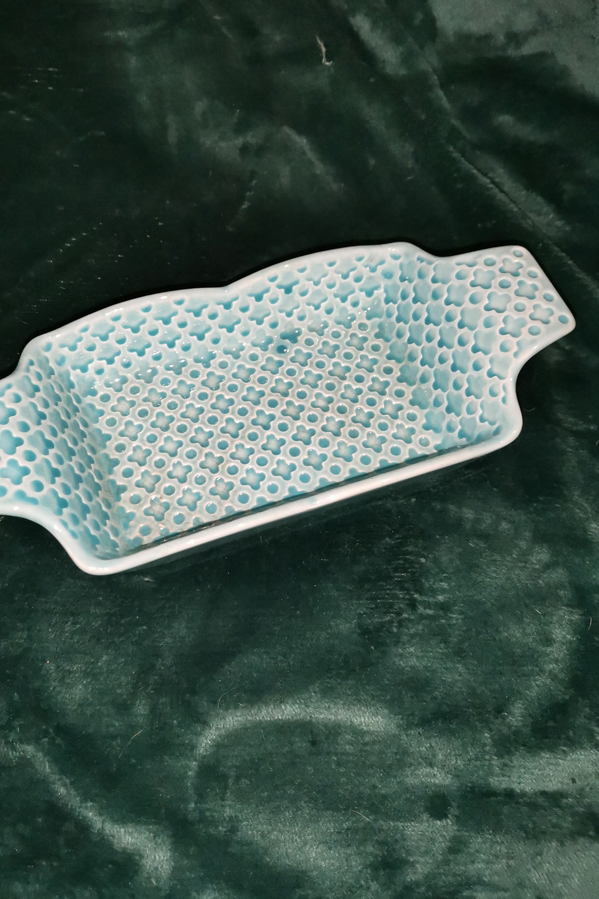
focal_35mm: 29
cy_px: 426
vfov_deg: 63.6
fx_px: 724
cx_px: 248
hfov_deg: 44.8
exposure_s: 1/33.3
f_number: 1.8
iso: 500
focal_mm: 4.75
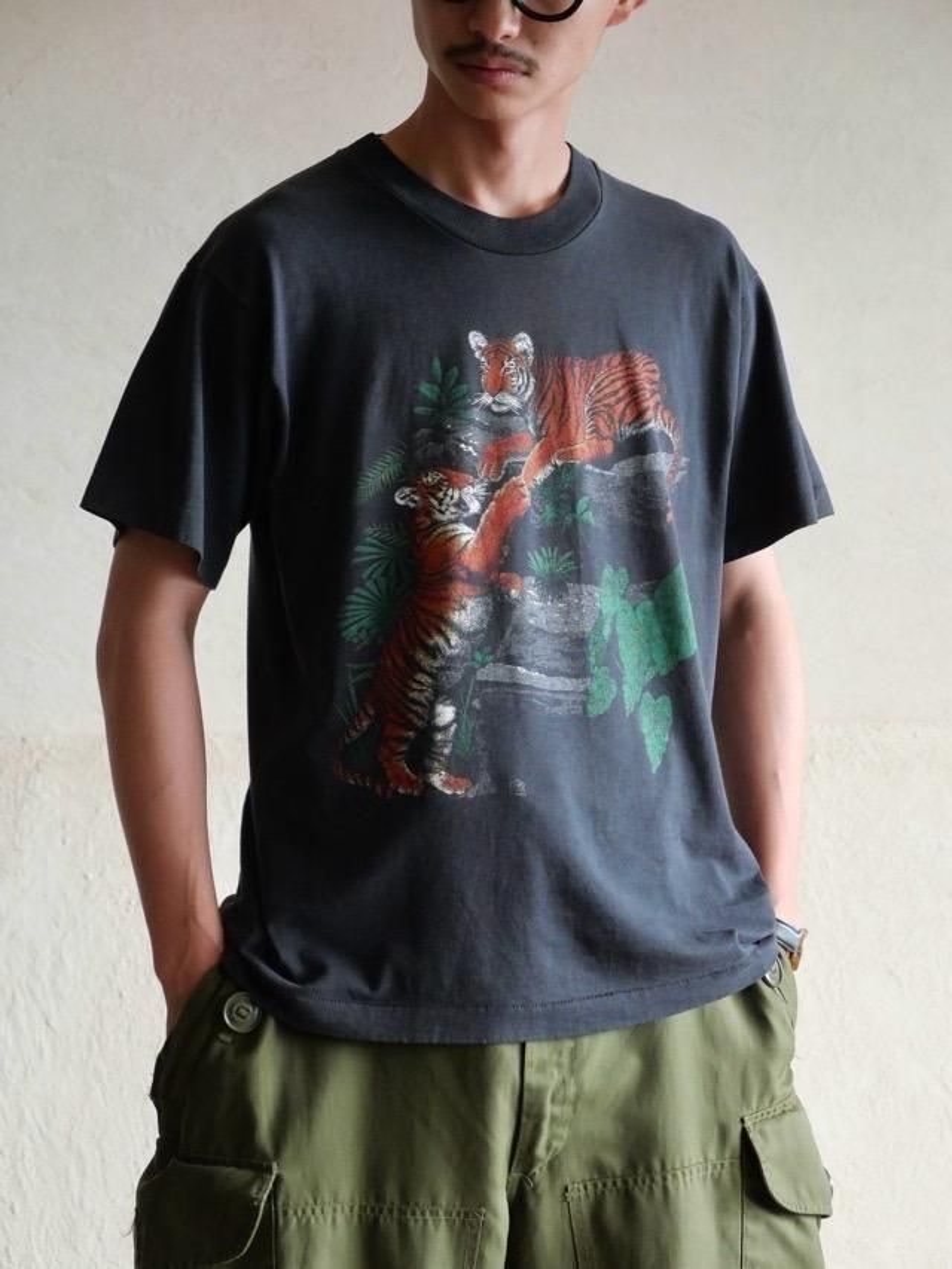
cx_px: 476
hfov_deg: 13.2
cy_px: 634
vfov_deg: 17.6
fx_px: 4106
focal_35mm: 112
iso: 3200
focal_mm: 56
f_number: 4
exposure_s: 1/125
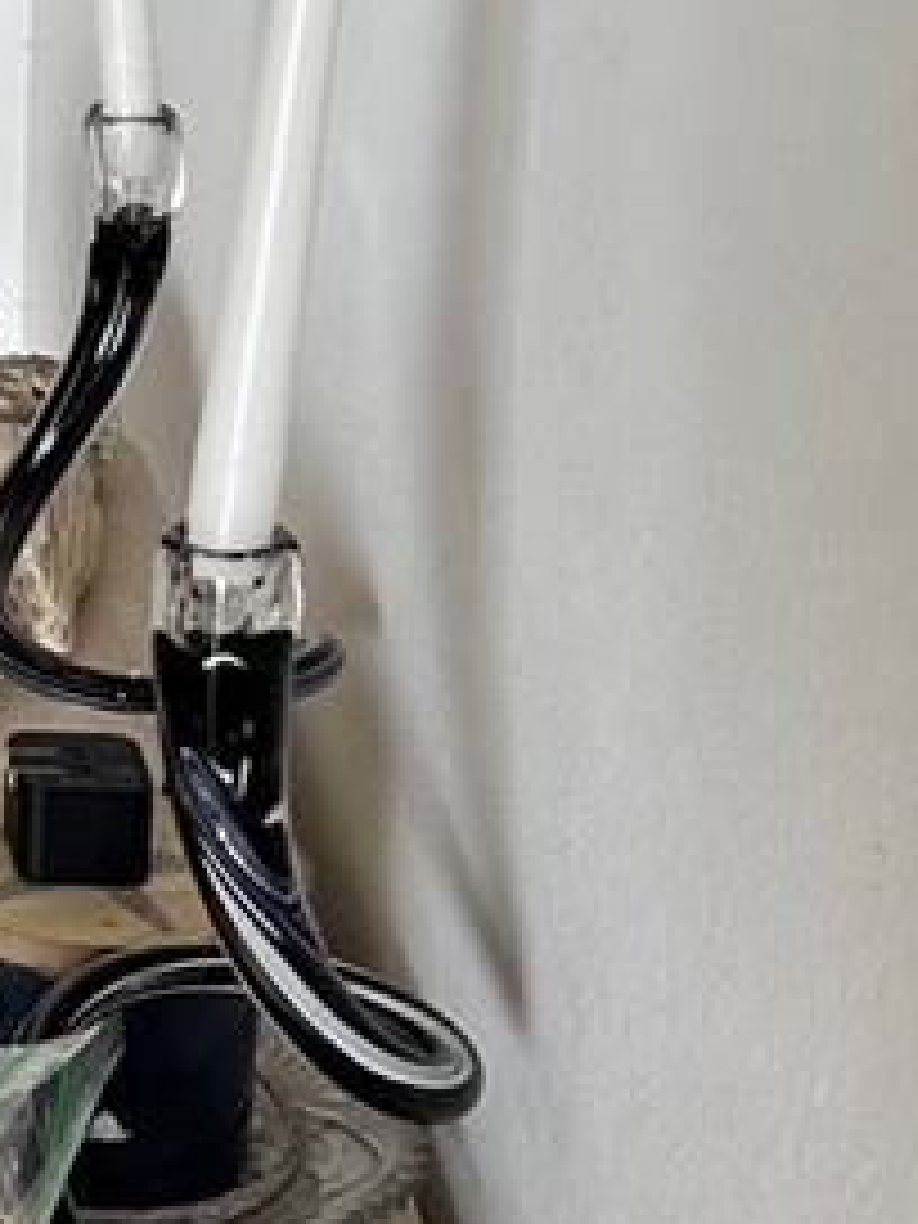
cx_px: -513
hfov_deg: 13.1
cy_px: -297
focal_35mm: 106
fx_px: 3748
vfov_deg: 17.6
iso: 125
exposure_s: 1/120
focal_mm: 6.86
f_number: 1.78
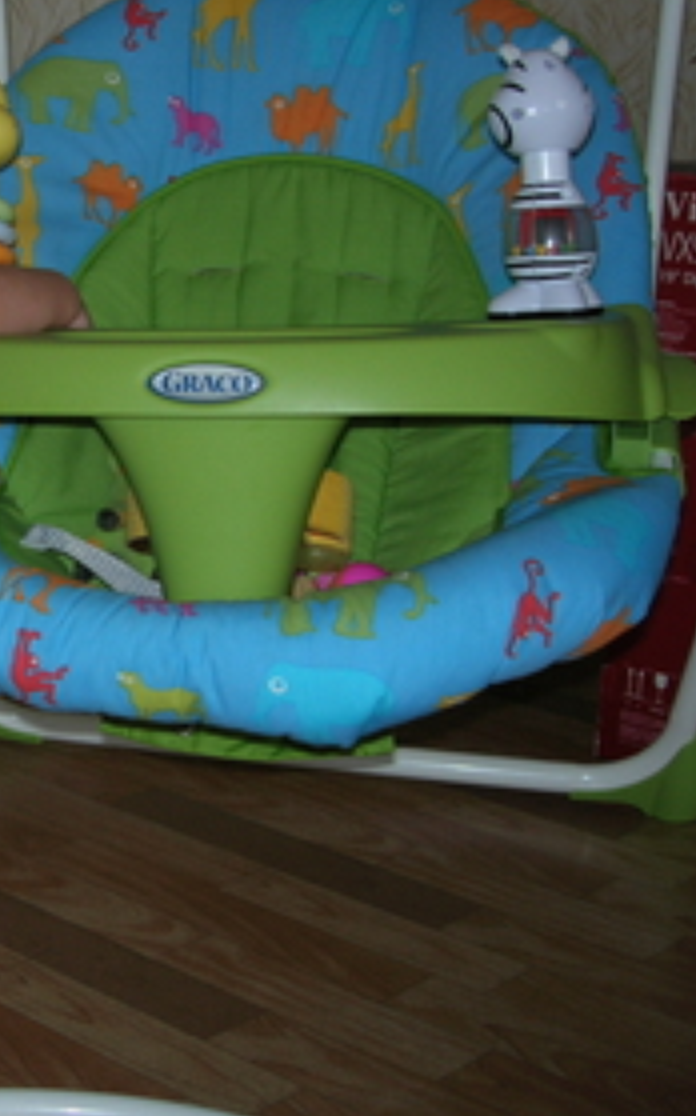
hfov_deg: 18.9
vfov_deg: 31.5
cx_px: -140
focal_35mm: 65
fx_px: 1976
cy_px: 492
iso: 64
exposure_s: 1/60.1
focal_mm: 7.8
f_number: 2.8
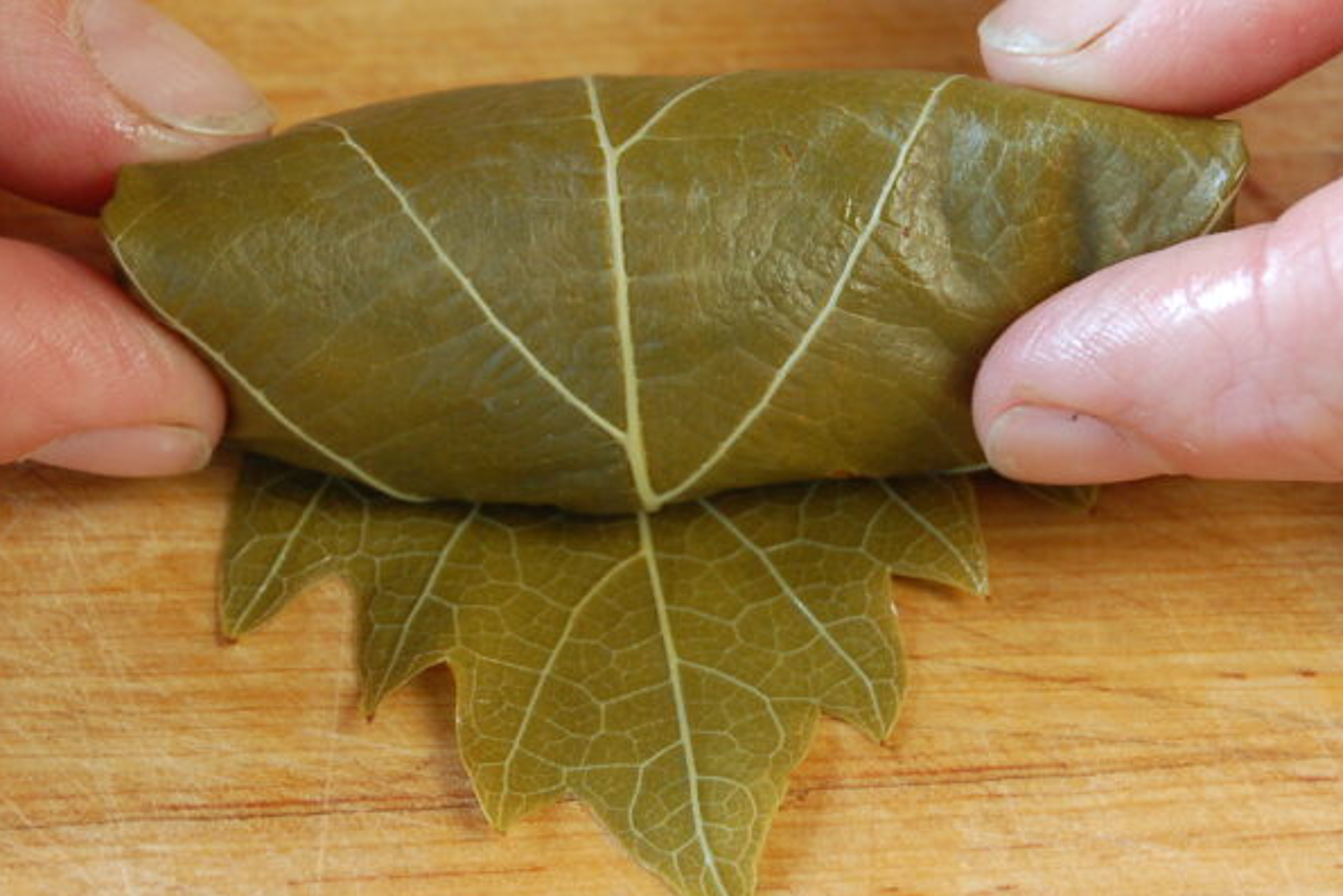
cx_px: 700
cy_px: 389
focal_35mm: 142
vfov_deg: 9.7
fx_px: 5293
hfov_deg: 14.5
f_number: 7.1
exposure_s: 1/30
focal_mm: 55
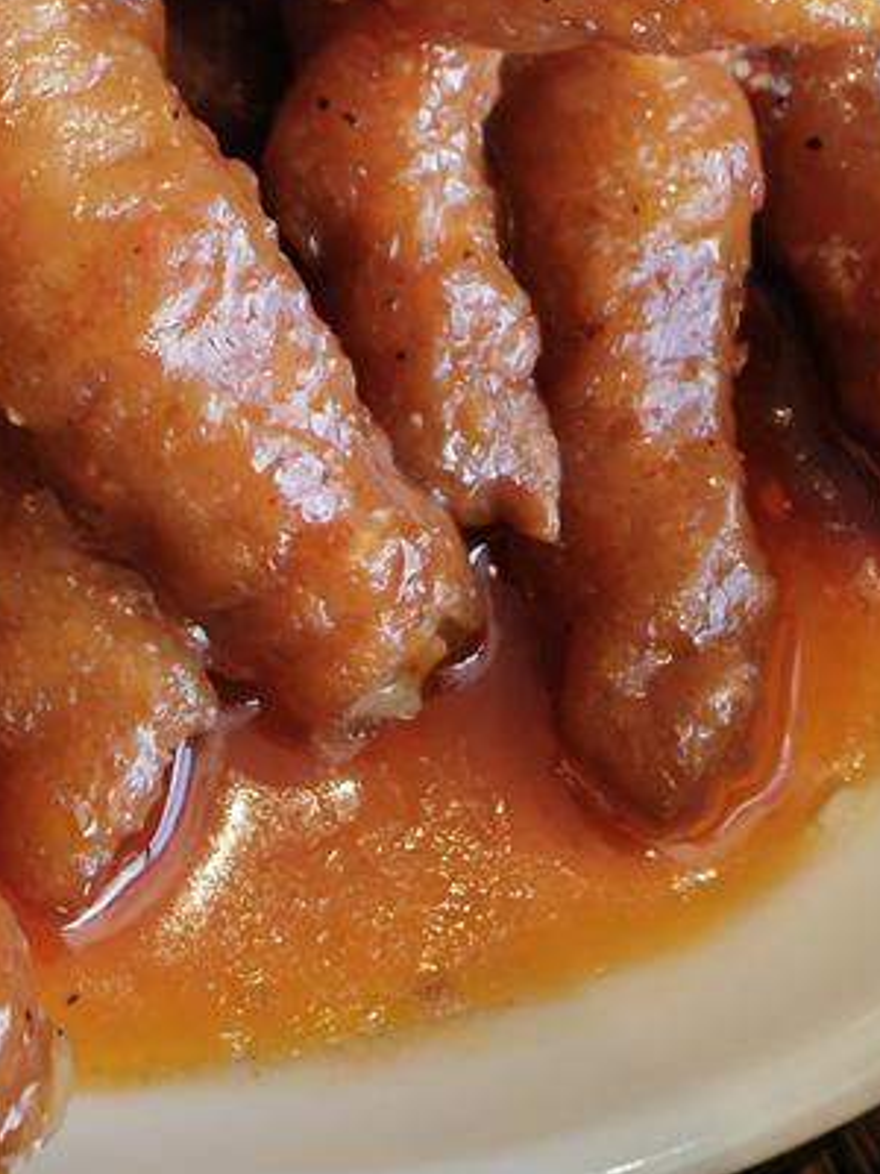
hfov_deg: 22.2
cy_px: 160
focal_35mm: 65
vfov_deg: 28.9
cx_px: 135
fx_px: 2203
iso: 250
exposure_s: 1/60.2
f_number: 2.2
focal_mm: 2.16
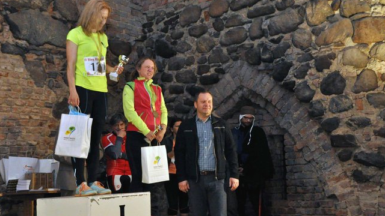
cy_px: 113
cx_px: 194
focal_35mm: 51
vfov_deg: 23.5
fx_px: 521
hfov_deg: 40.6
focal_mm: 32
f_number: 13
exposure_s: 1/60
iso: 3200
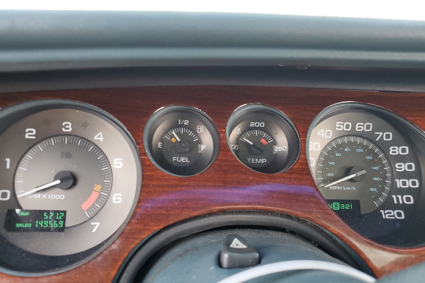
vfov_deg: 46.4
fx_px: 331
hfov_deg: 65.5
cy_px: 142
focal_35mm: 28
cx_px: 206
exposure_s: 1/120
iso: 67
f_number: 1.5
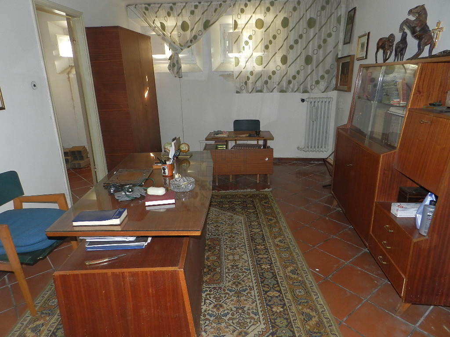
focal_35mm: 23
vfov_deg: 58.9
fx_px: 299
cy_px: 168
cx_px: 225
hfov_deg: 73.9
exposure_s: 1/30
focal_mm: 4
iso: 200
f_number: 3.4
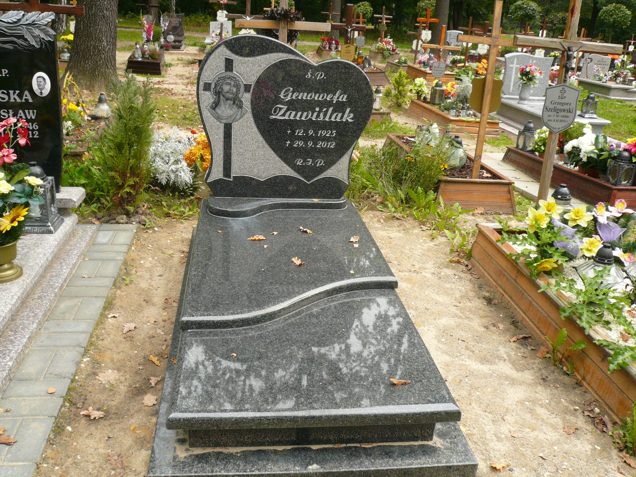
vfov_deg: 44.2
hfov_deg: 56.8
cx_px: 318
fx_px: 588
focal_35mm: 32
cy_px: 238
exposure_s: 1/100
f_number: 2.8
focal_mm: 4.6
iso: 100
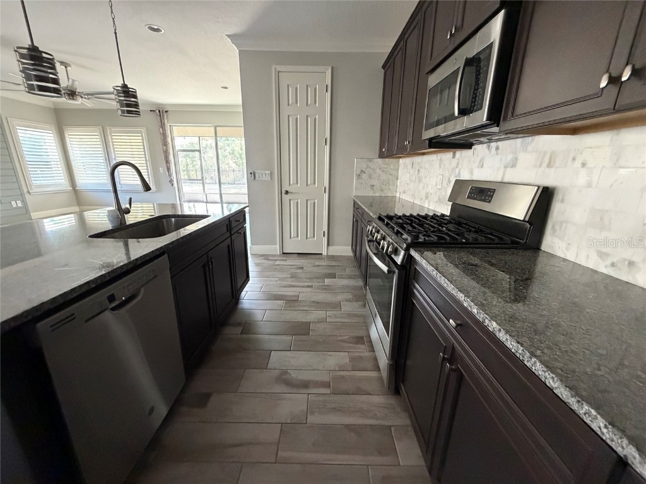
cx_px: 323
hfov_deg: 102.1
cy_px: 242
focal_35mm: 14
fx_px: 261
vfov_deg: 85.7
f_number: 2.2
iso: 800
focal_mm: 2.22
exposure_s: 1/60
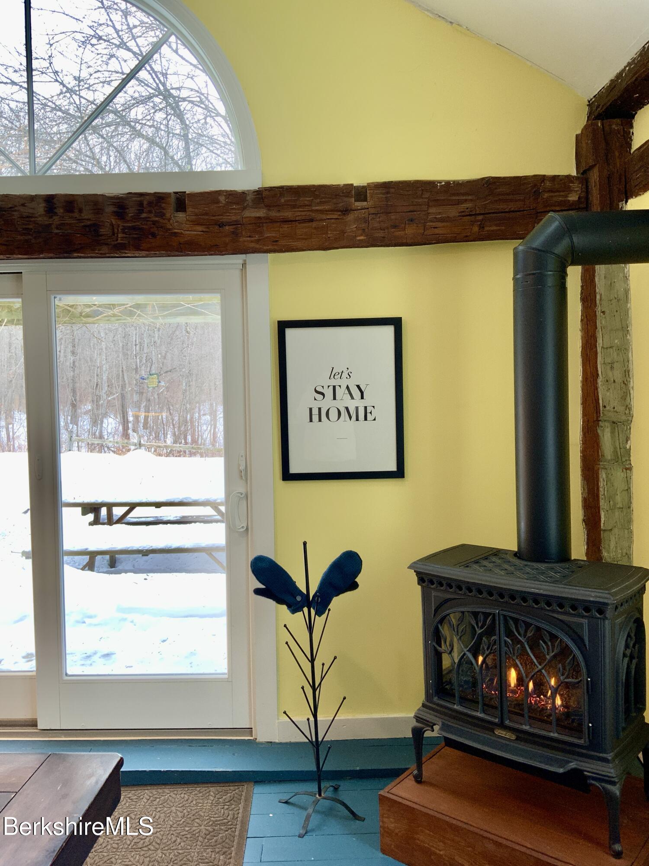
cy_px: 433
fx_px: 725
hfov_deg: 48.2
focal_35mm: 29
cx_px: 324
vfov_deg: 61.7
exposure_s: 1/120
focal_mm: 3
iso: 40
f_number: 1.8
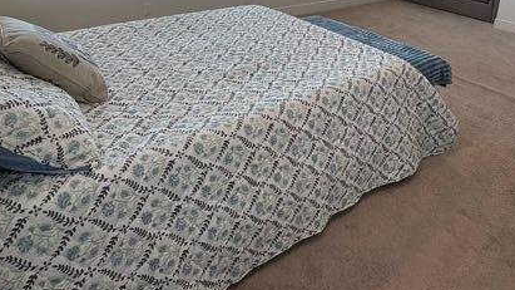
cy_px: 7
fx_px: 423
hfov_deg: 62.4
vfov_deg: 34.7
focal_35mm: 31
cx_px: 293
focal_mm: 2.22
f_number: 2.2
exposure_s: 1/129
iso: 64
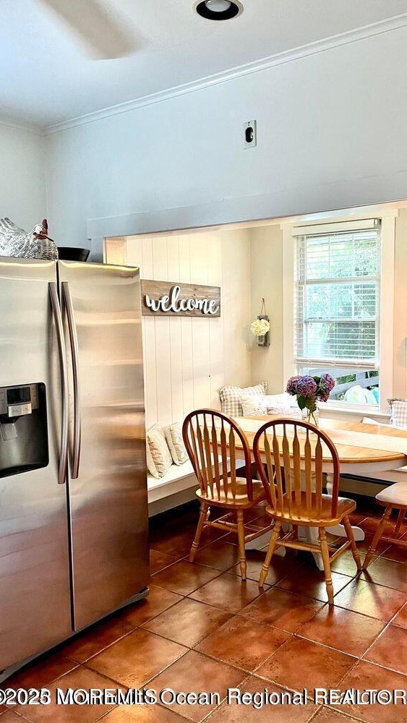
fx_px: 556
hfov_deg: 39.8
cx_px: 264
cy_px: 360
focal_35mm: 29
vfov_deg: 66.1
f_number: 1.6
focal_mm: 5.1
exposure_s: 1/60
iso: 200
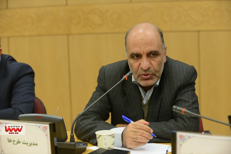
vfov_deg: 19.5
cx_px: 116
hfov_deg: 28.8
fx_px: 449
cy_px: 77
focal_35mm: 70
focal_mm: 70
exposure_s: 1/100
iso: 640
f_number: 4
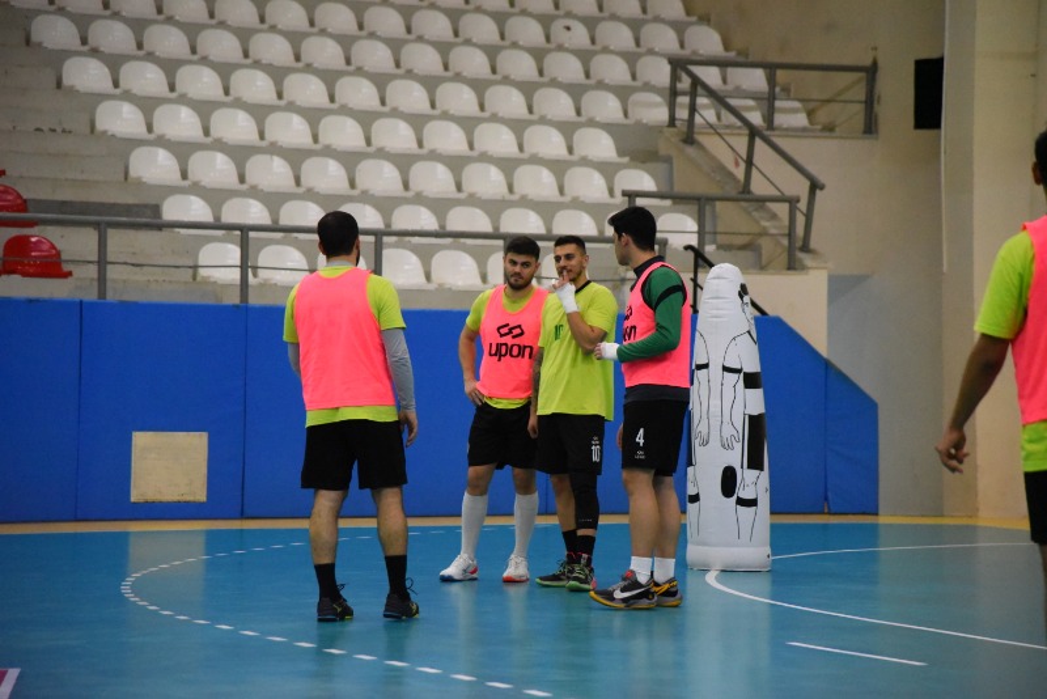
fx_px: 3491
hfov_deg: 17.1
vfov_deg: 11.4
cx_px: 524
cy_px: 350
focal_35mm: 120
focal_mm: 120
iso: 12800
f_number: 4
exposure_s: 1/1000
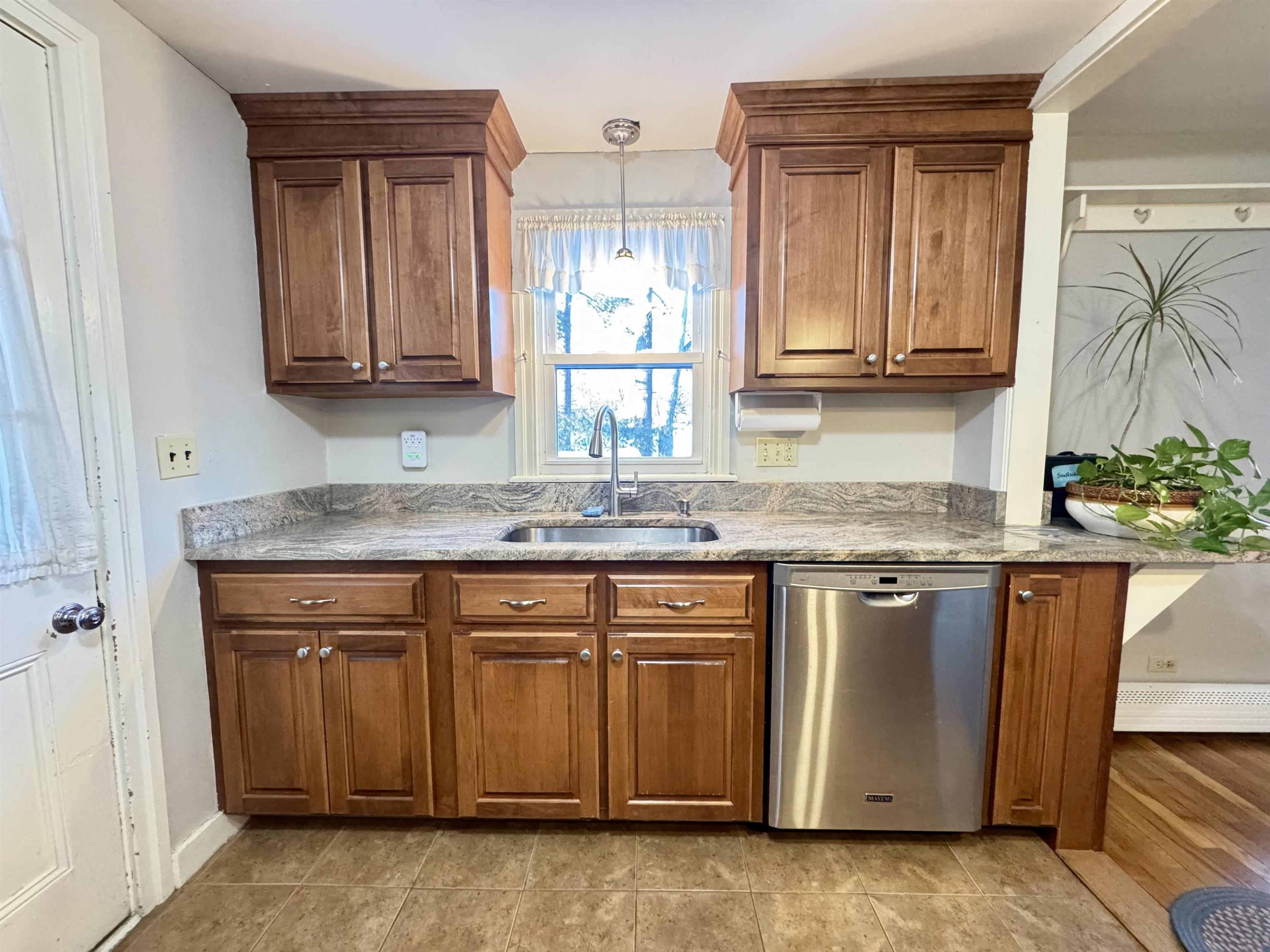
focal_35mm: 14
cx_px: 635
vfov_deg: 85.7
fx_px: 514
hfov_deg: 102.1
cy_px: 476
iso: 800
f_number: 2.2
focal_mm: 2.22
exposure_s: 1/60
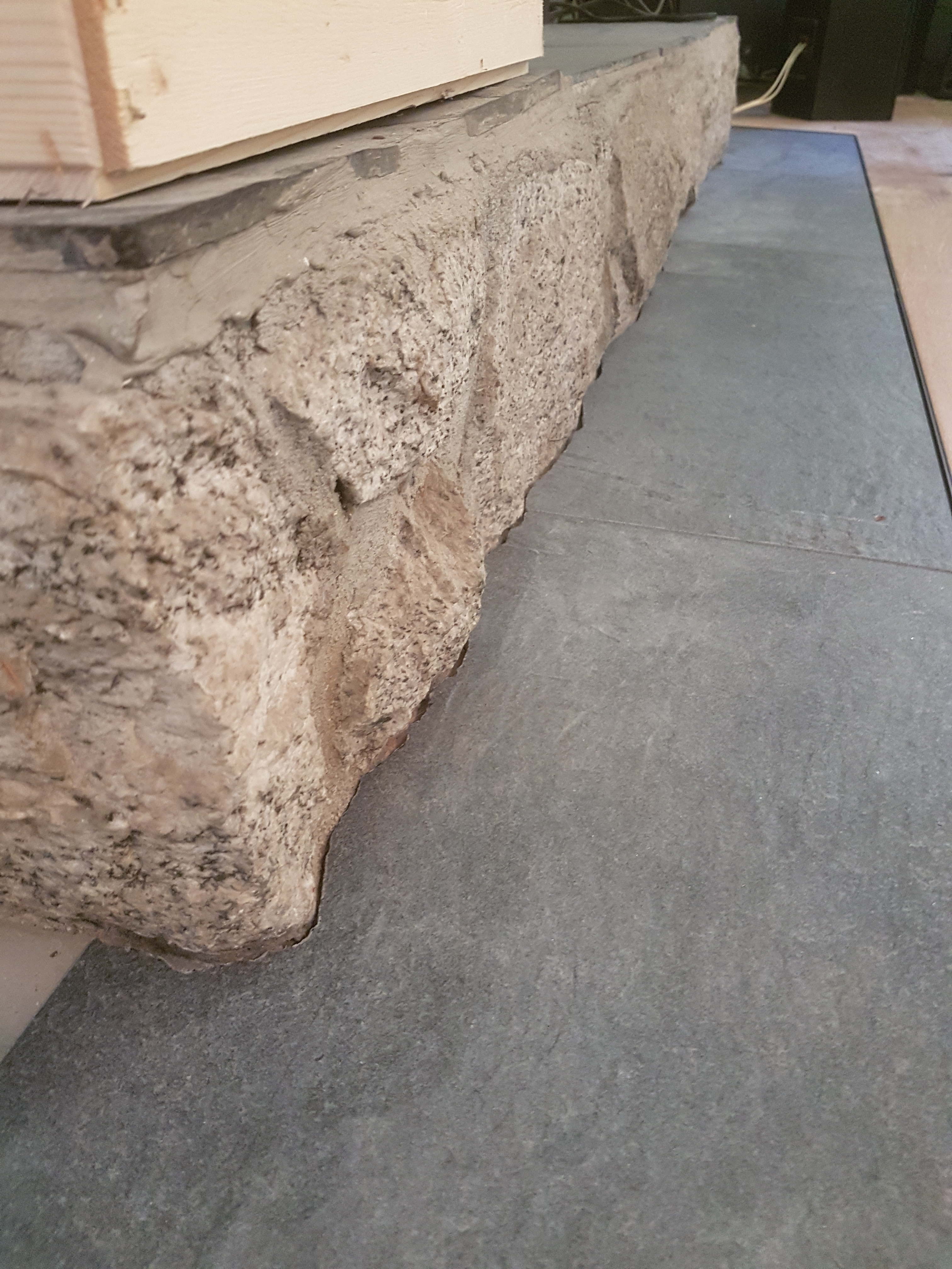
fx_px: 953
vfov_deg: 67.3
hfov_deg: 53.1
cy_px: 634
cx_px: 476
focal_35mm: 26
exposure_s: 1/11
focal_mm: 4.2
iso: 200
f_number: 1.7
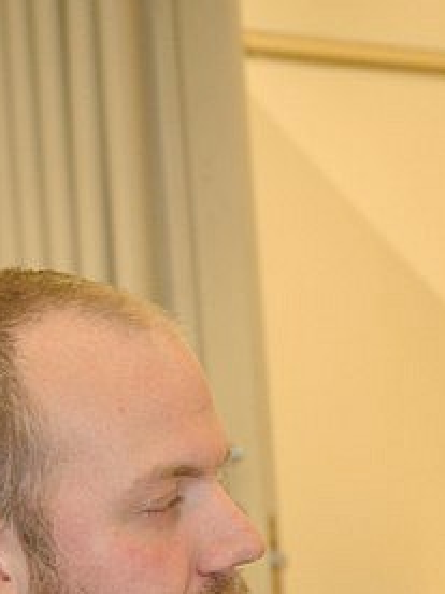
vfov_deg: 11.3
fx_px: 2966
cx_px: 77
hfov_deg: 8.6
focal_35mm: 173
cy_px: 562
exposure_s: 1/80
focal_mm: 55
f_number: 5
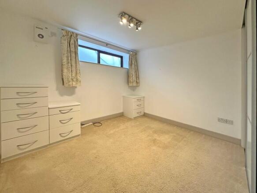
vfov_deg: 85.7
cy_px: 96
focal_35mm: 14
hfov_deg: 102.1
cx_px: 128
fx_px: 104
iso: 160
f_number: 2.2
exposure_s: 1/100
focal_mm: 2.22
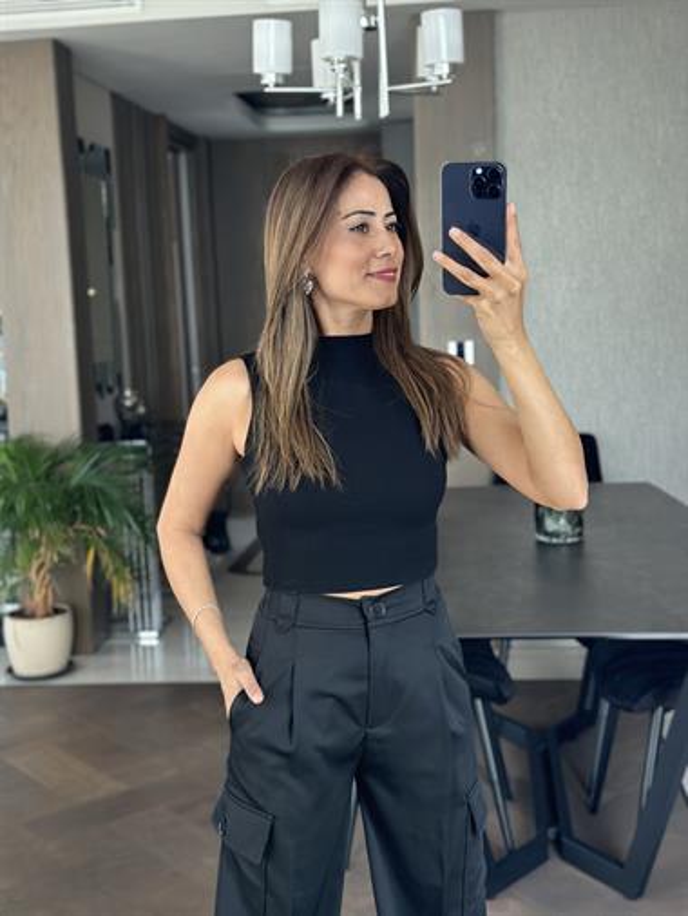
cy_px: 458
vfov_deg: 39.6
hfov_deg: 30.3
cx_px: 344
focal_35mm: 48
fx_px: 1271
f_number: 1.78
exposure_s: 1/102
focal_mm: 6.86
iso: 125
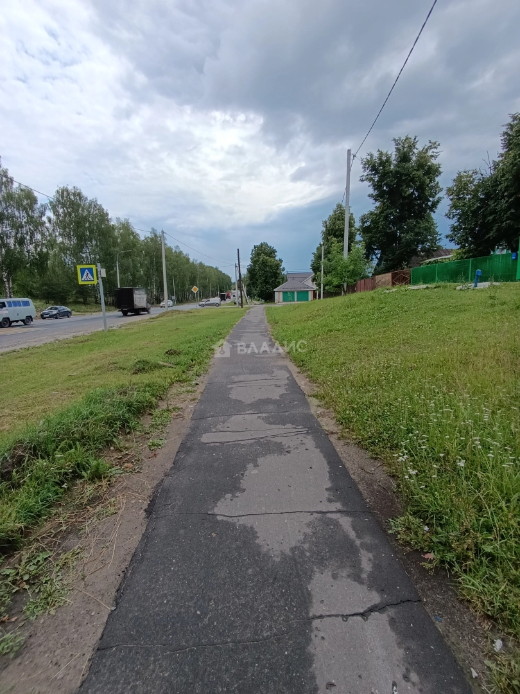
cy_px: 347
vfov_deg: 94.5
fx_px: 320
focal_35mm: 16
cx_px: 260
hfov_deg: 78.1
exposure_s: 1/810
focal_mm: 1.65
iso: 50
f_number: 2.2
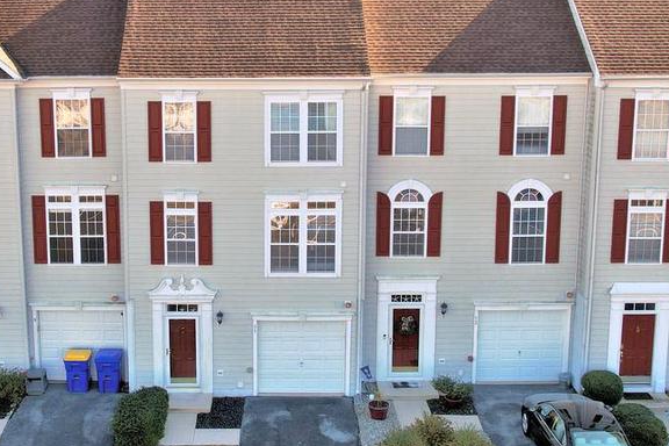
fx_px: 1022
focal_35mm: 55
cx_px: 232
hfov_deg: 35.9
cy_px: 152
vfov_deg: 24.5
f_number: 2.8
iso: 100
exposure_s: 1/400
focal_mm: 8.38
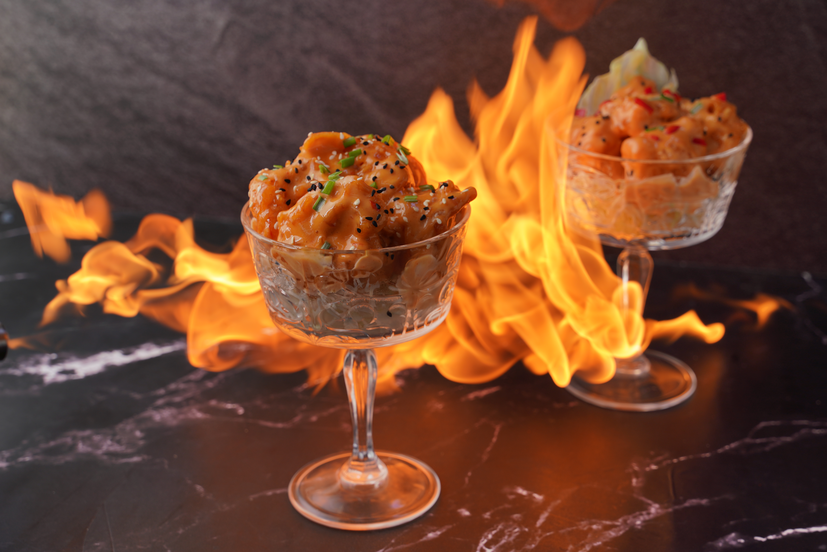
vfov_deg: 18.2
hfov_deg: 27.0
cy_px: 276
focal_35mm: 75
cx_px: 414
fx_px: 1723
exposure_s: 1/250
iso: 100
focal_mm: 75
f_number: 9
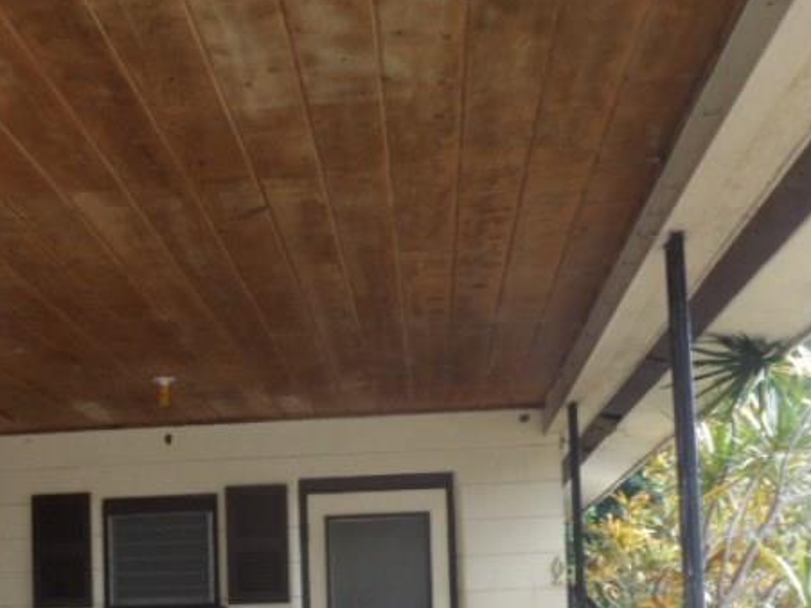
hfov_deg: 31.4
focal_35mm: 59
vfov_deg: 23.9
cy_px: 581
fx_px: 1382
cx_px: 99
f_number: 3.3
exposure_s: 1/90
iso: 80
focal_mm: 4.9
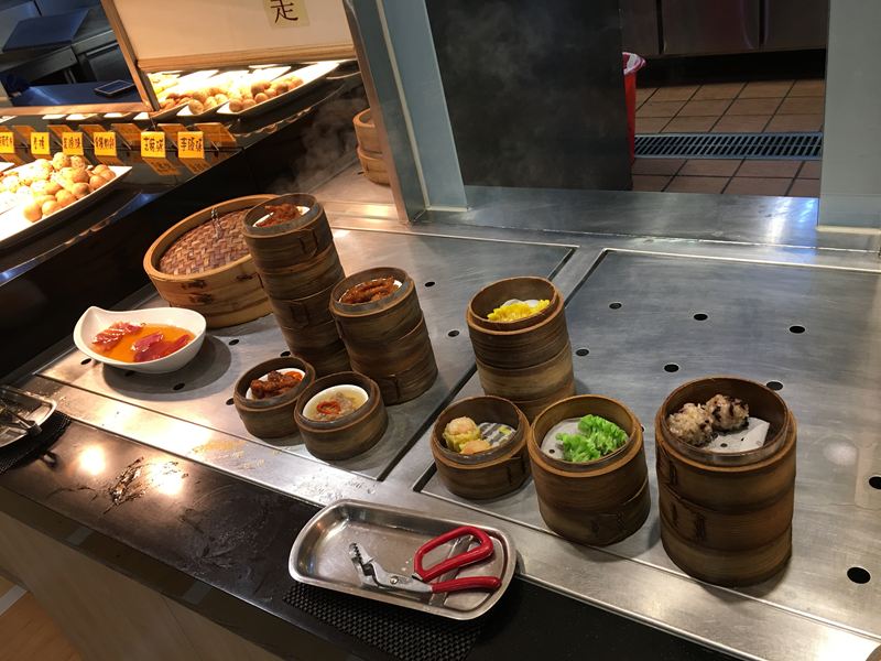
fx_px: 738
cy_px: 330
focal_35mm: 29
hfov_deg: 61.7
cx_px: 440
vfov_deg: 48.2
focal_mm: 4.15
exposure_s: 1/30
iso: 40
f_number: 2.2
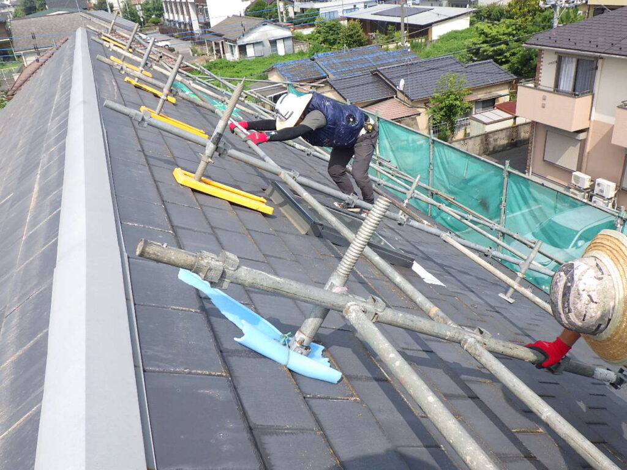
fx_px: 507
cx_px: 314
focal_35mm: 28
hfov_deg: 63.4
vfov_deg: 49.7
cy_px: 235
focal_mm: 5
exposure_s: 1/640
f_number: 4.2
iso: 125
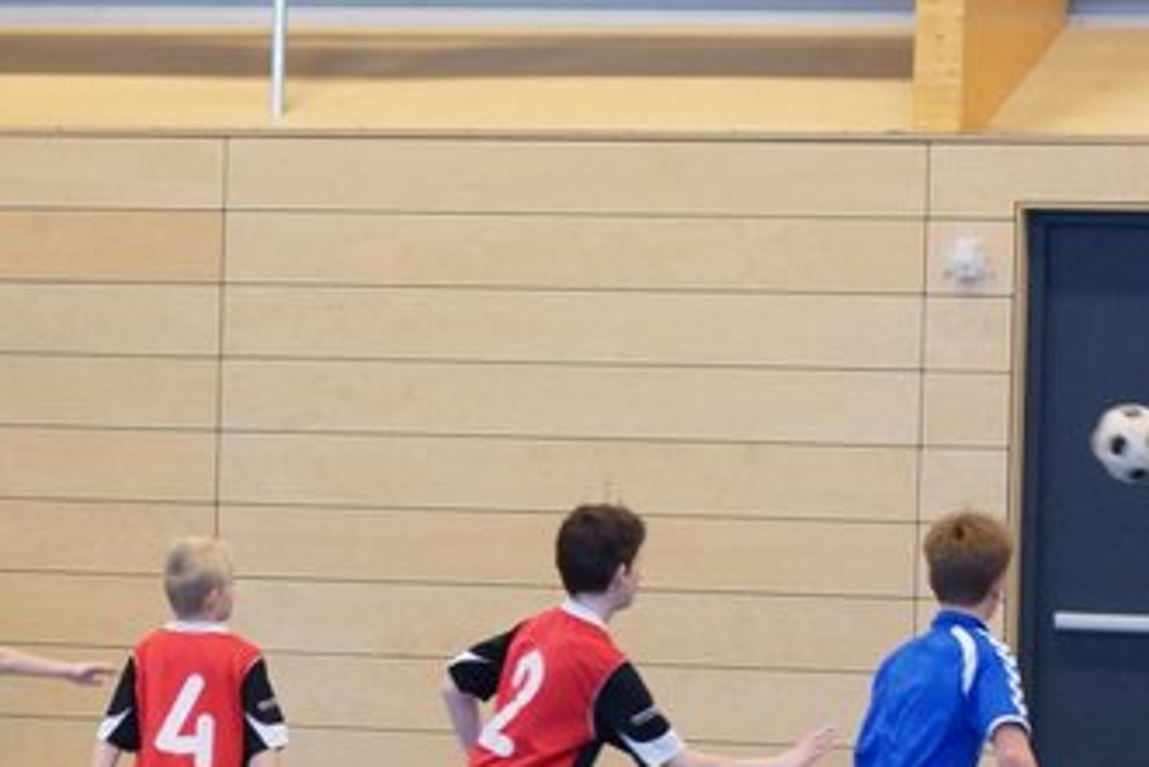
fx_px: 7408
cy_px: 665
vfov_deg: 5.9
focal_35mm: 232
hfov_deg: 8.8
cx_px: 149
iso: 800
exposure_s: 1/200
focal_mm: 50
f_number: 2.5
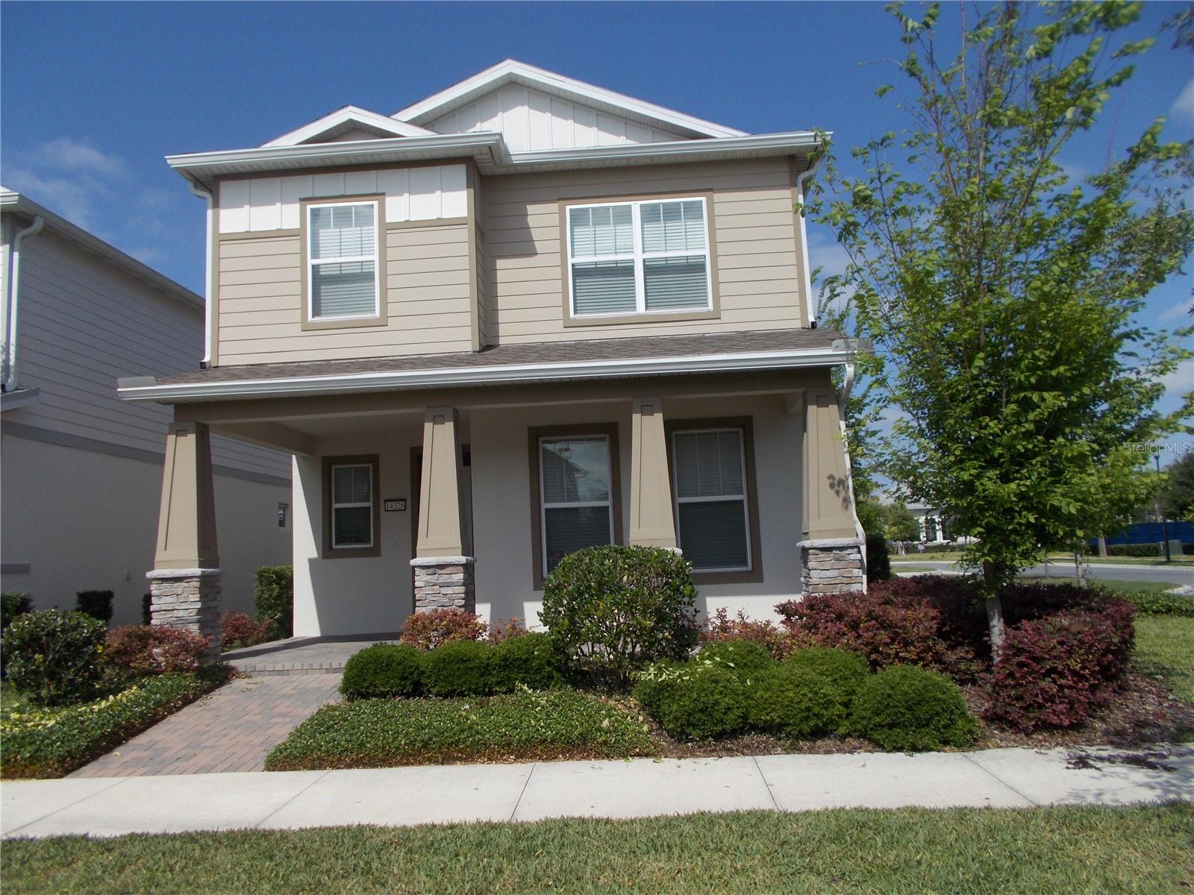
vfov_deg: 53.1
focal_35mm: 26
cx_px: 597
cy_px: 448
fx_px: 897
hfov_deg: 67.3
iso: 80
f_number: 3.2
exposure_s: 1/1600
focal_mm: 4.6
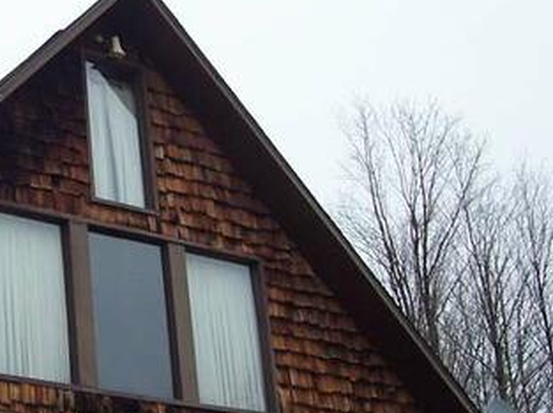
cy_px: 178
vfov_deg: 16.9
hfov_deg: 22.0
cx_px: 44
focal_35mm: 87
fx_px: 1388
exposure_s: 1/250
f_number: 2.7
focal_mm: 5.6
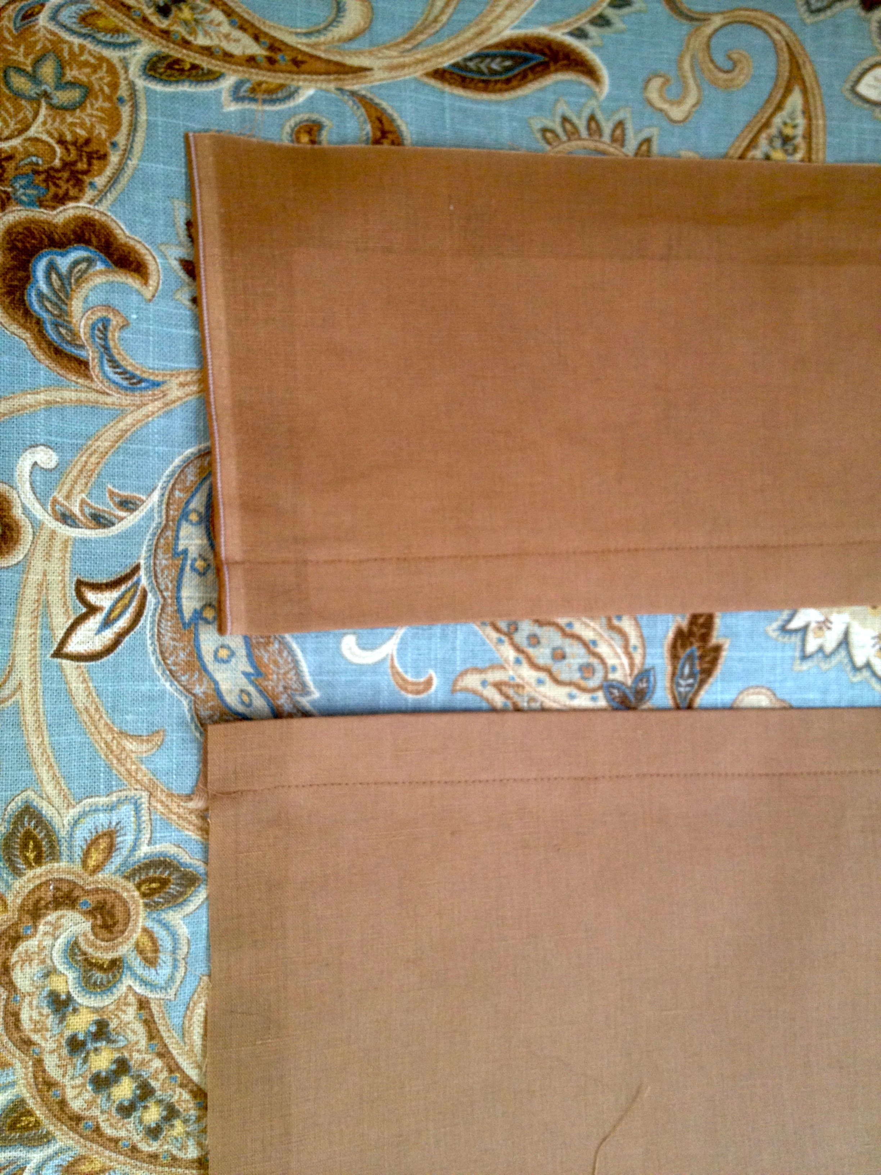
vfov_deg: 52.6
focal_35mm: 35
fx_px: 1188
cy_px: 588
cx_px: 440
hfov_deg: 40.7
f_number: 2.4
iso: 100
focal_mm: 4.28
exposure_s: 1/20
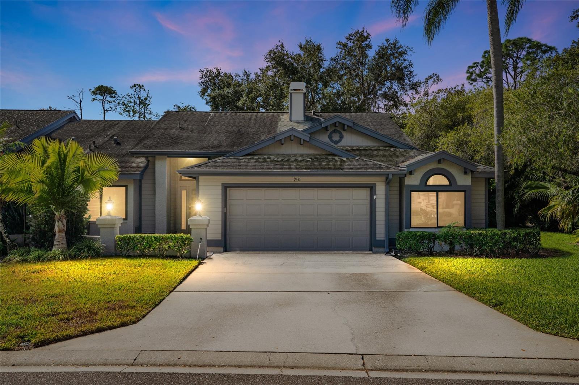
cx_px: 290
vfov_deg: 43.6
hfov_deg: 61.9
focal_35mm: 30
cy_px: 192
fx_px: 482
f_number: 9
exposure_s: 1/250
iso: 250
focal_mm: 30
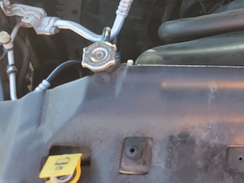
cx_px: 302
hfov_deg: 23.5
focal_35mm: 75
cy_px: 15
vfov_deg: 19.3
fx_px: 529
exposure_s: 1/312
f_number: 1.5
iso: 50
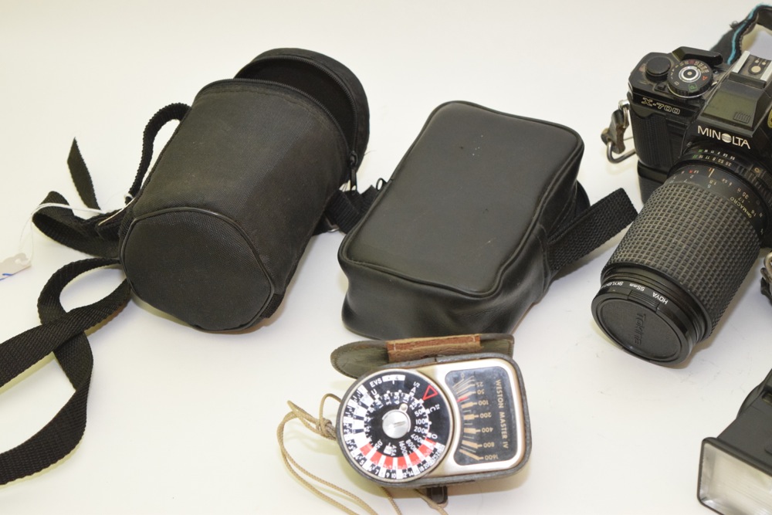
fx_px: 1769
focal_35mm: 82
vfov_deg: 16.6
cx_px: 386
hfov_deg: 24.6
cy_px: 258
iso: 3200
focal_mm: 55
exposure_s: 1/60
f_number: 5.6
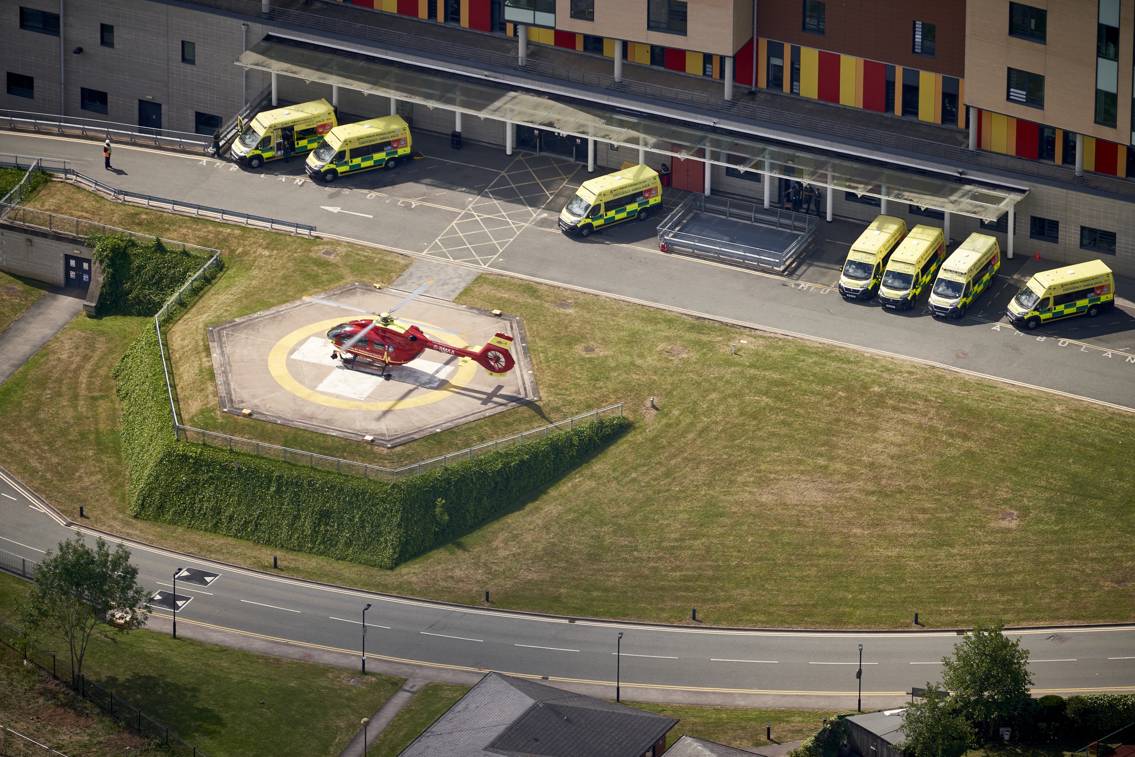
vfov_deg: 3.5
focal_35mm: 397
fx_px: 12516
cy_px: 378
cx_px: 568
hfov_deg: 5.2
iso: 200
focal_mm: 397
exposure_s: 1/640
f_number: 5.6
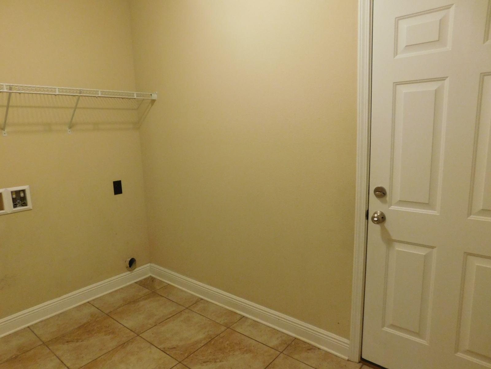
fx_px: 326
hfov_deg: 73.9
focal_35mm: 23
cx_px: 246
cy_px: 184
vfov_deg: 58.9
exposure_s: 1/30
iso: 400
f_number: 3
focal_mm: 4
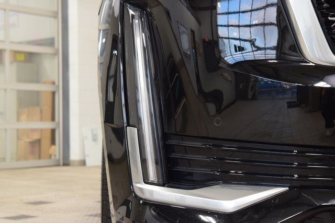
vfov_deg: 18.9
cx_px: 168
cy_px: 112
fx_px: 670
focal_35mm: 72
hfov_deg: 28.1
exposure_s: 1/15
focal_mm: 48
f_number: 6.3
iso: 800
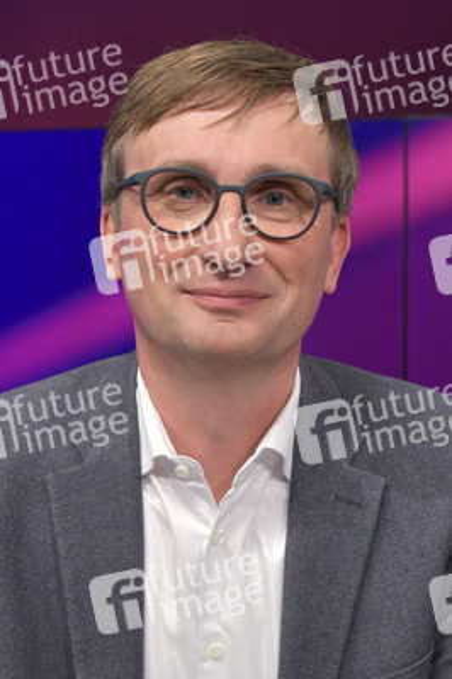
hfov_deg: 36.8
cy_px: 340
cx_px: 226
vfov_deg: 53.2
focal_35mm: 36
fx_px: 679
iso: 1600
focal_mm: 36
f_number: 5
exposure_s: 1/250
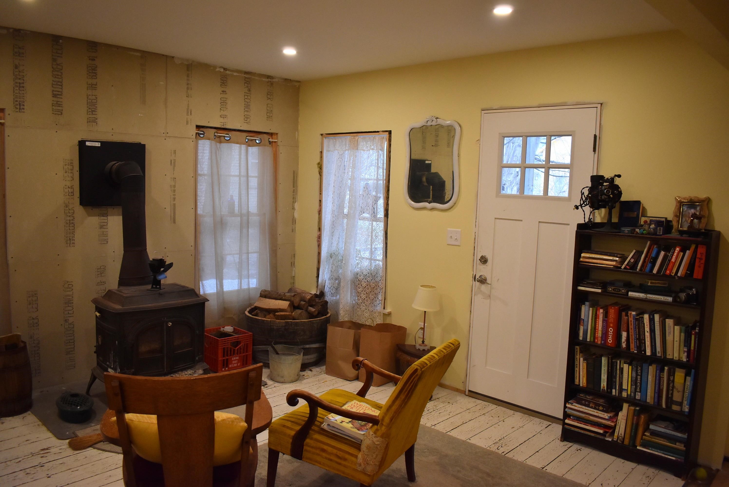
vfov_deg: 48.0
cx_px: 364
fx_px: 547
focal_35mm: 27
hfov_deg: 67.3
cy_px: 244
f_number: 3.5
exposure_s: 1/160
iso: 800
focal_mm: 18
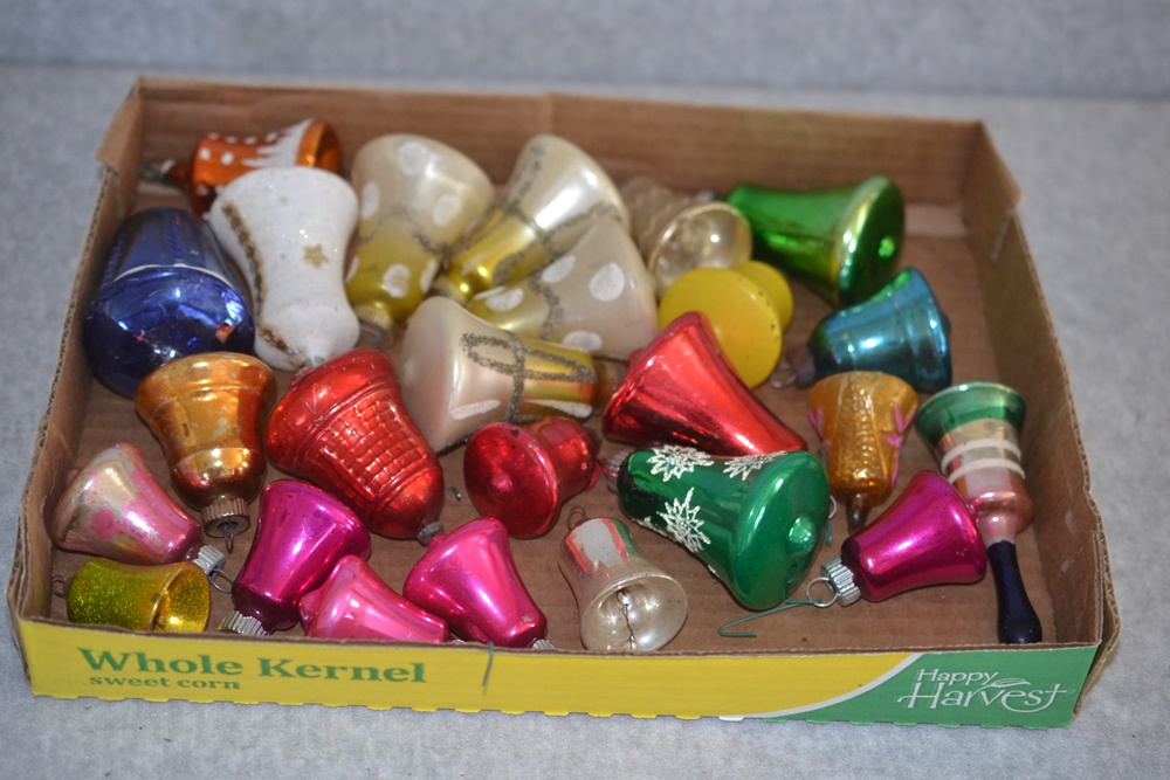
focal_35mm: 60
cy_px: 390
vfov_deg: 22.6
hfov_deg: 33.4
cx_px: 585
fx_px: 1950
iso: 450
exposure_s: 1/60
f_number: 2.8
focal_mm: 40
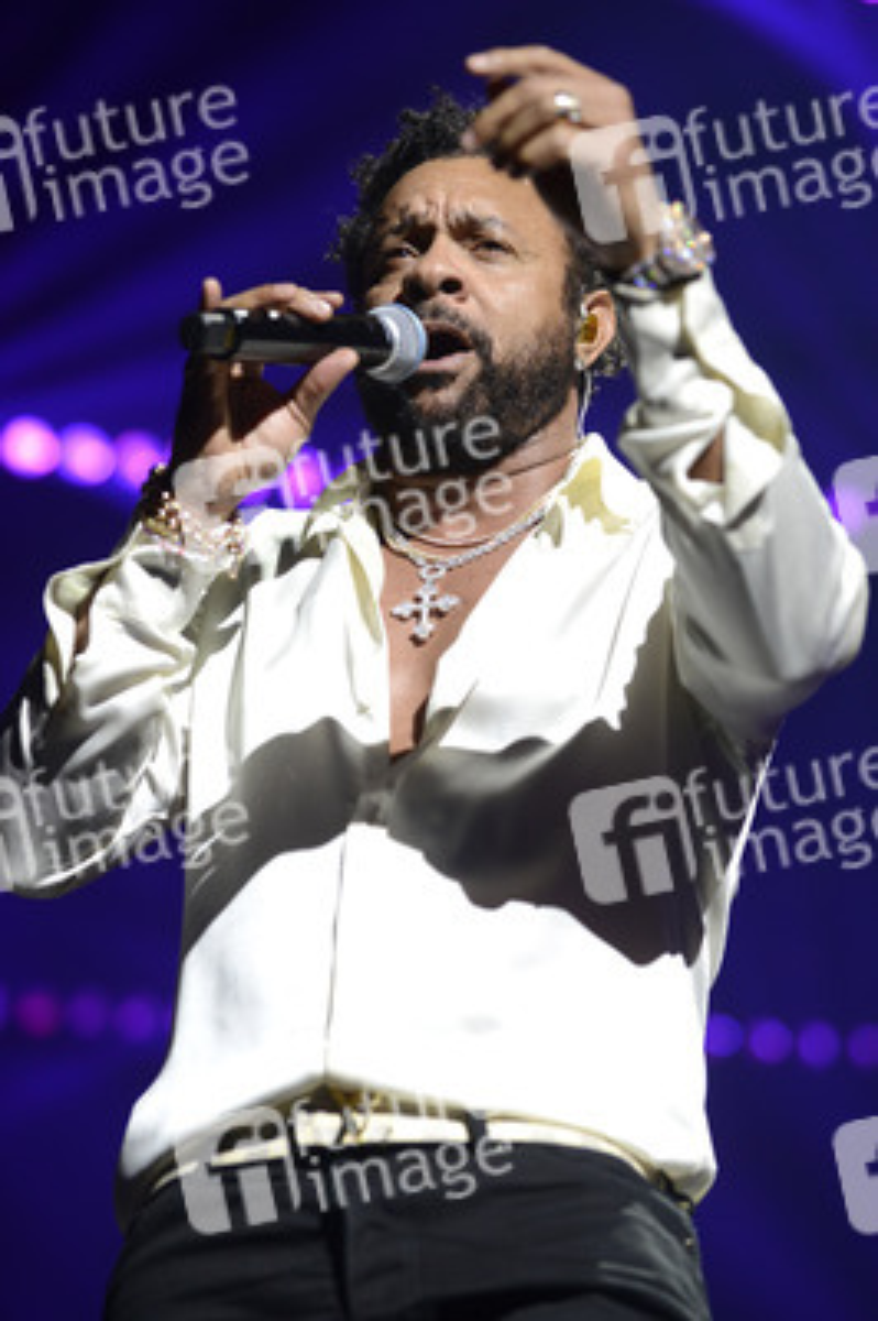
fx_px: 3848
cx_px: 439
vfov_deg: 19.5
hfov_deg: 13.0
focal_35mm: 105
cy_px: 660
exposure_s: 1/500
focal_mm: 105
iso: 1250
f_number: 3.2
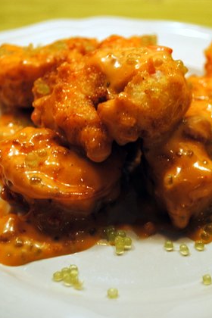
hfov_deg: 24.6
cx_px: 119
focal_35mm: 55
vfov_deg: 36.2
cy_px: 160
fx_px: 486
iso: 200
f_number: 4
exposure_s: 1/30
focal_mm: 24
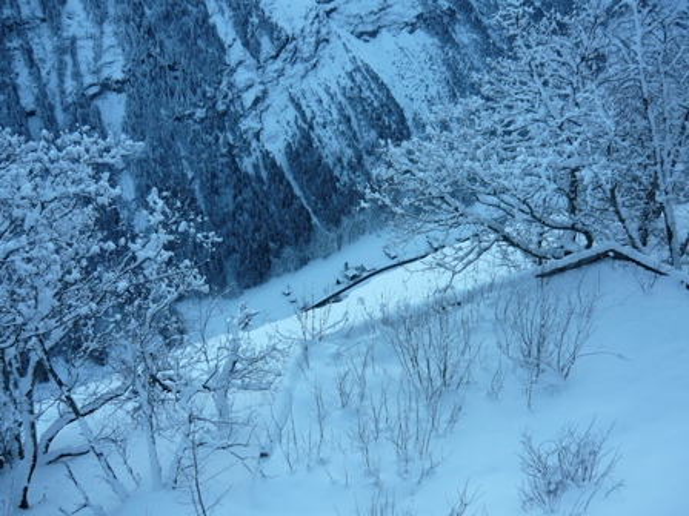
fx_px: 657
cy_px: 258
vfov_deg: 42.9
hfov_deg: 55.4
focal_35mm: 33
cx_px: 344
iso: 100
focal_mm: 5.5
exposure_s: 1/250
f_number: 2.8
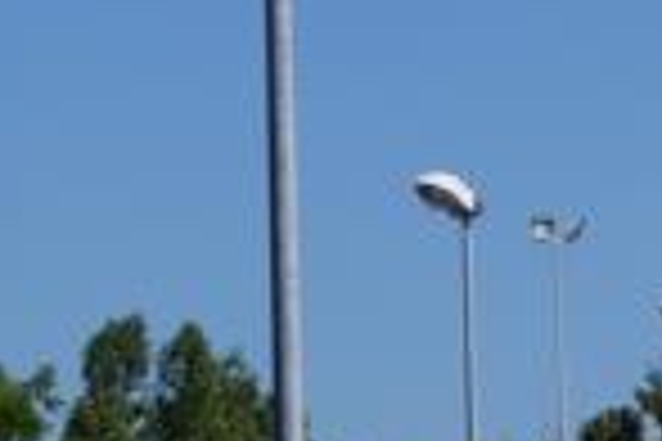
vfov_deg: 3.2
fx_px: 7593
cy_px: 1503
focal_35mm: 413
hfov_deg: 4.9
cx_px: 1540
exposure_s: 1/250
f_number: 11
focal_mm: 35
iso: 100
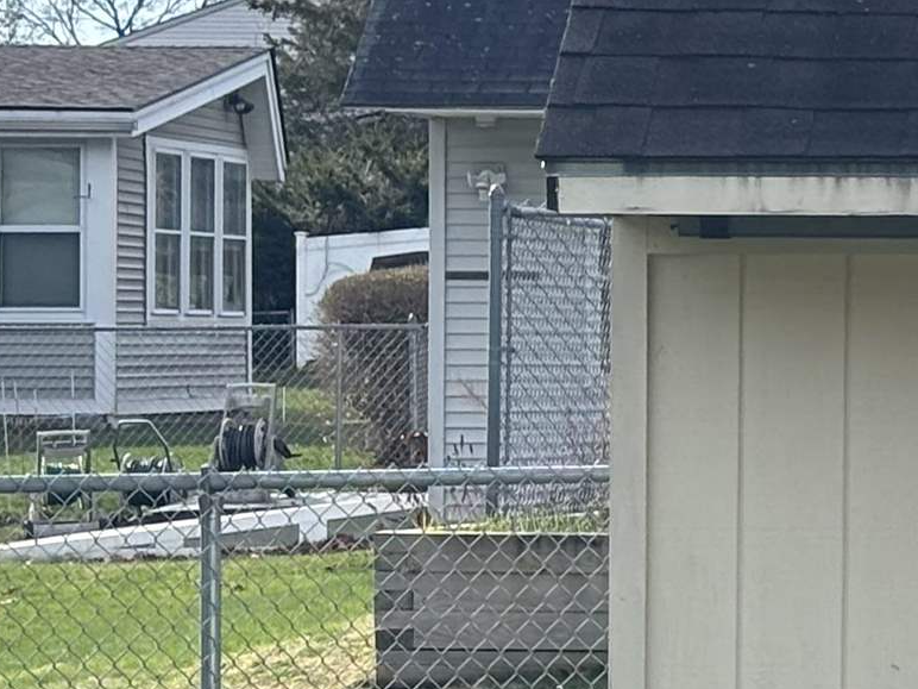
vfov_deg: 7.2
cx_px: 1679
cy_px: 399
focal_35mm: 207
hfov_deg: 9.1
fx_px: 5490
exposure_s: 1/2105
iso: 40
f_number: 1.6
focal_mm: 5.96
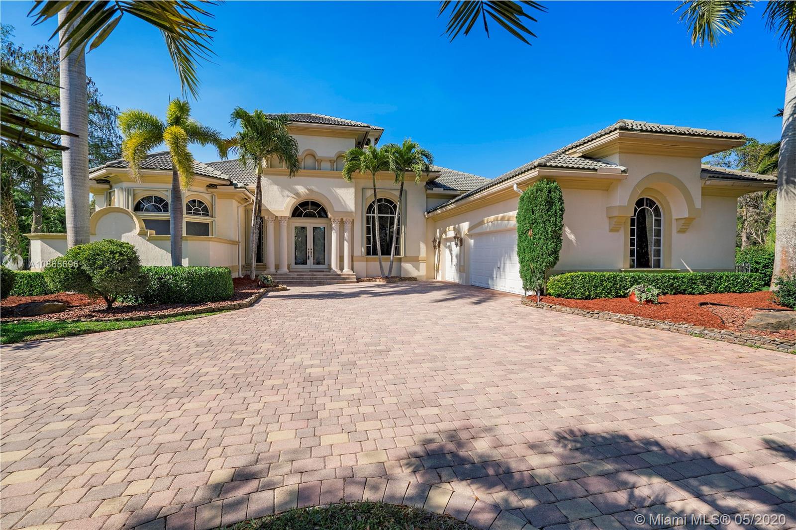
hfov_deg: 96.7
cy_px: 265
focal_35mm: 16
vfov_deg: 73.7
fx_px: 354
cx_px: 398
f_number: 10
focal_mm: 16
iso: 100
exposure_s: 1/200
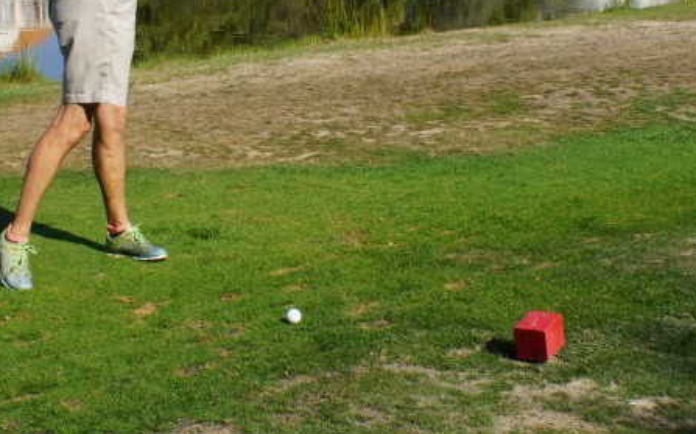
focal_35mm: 77
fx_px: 1460
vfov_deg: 16.8
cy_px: 76
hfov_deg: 26.7
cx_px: 244
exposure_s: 1/125
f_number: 13
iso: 100
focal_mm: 22
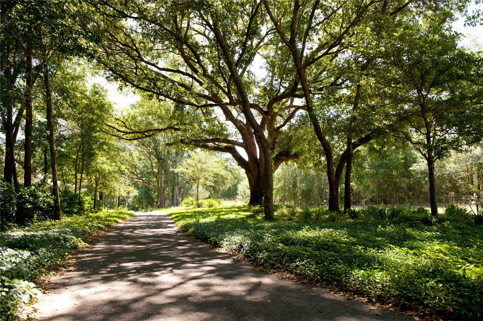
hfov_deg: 73.8
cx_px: 242
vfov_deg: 53.0
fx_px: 322
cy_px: 160
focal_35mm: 24
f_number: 5
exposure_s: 1/160
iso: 200
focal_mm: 24
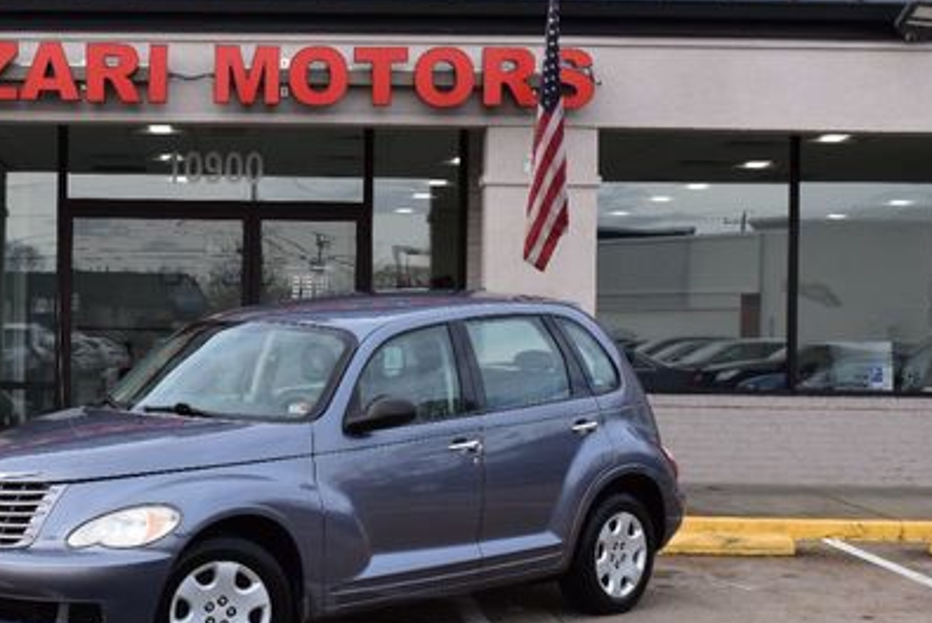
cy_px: 362
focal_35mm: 68
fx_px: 1762
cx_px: 184
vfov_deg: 20.0
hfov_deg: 29.0
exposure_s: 1/320
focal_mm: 28
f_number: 10
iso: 400
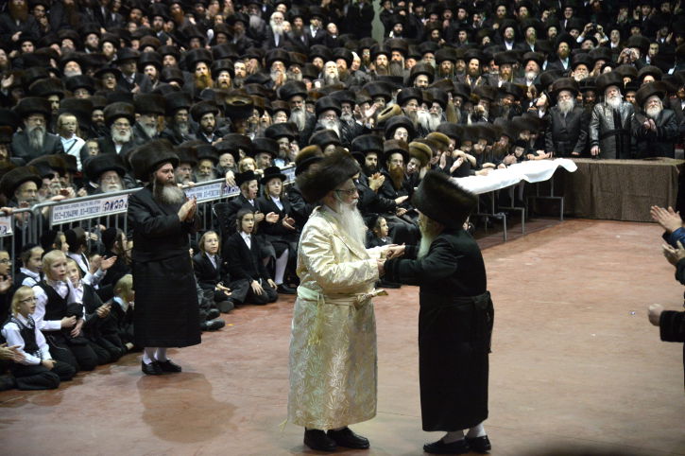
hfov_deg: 23.7
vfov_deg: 15.9
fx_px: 1635
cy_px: 228
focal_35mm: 86
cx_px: 342
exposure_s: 1/160
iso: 2500
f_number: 4.5
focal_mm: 86
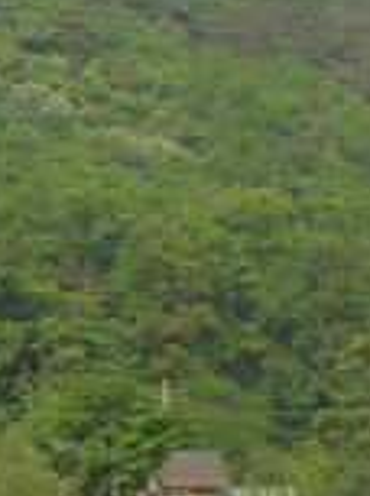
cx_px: 552
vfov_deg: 9.2
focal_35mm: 215
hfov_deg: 6.8
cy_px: 383
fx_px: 3077
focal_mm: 8.5
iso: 64
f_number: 4.9
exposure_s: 1/303
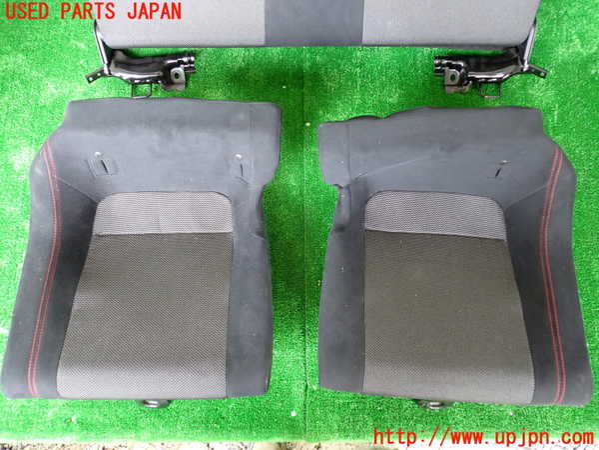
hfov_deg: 60.0
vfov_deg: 46.8
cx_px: 300
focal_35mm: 30
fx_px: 519
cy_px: 225
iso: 500
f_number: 2.3
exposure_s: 1/30
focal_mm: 5.4
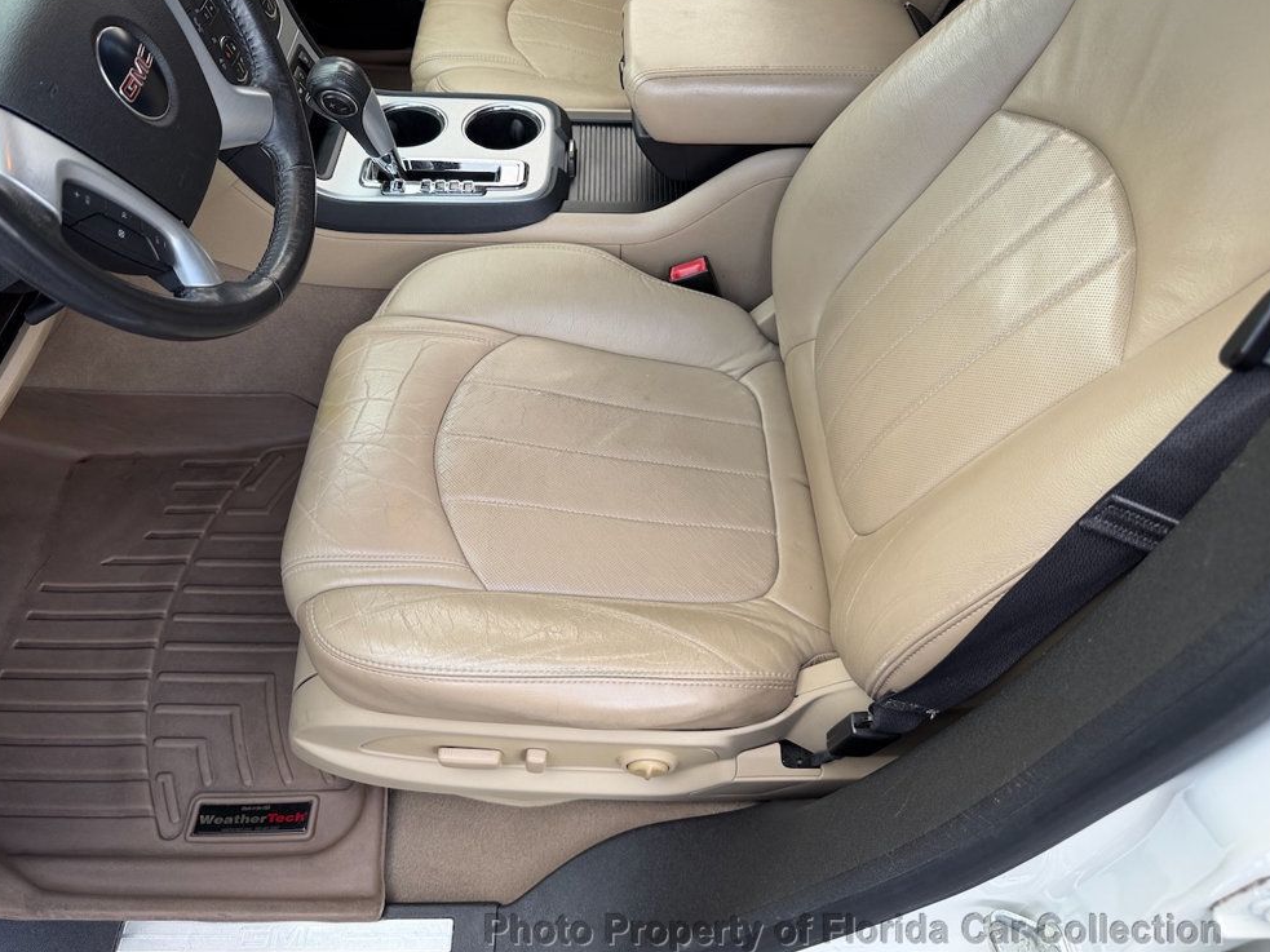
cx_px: 628
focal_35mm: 25
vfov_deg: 54.9
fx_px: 917
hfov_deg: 69.4
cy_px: 478
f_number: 1.78
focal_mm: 6.76
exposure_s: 1/274
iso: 80
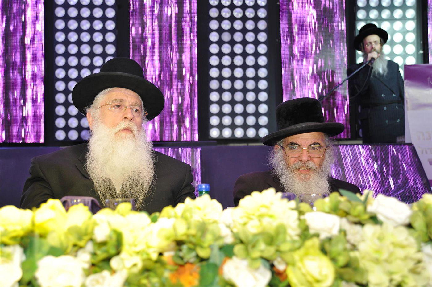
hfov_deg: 41.1
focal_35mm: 48
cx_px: 216
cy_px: 144
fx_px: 576
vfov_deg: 28.0
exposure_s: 1/100
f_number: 4
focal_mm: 48
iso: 1600
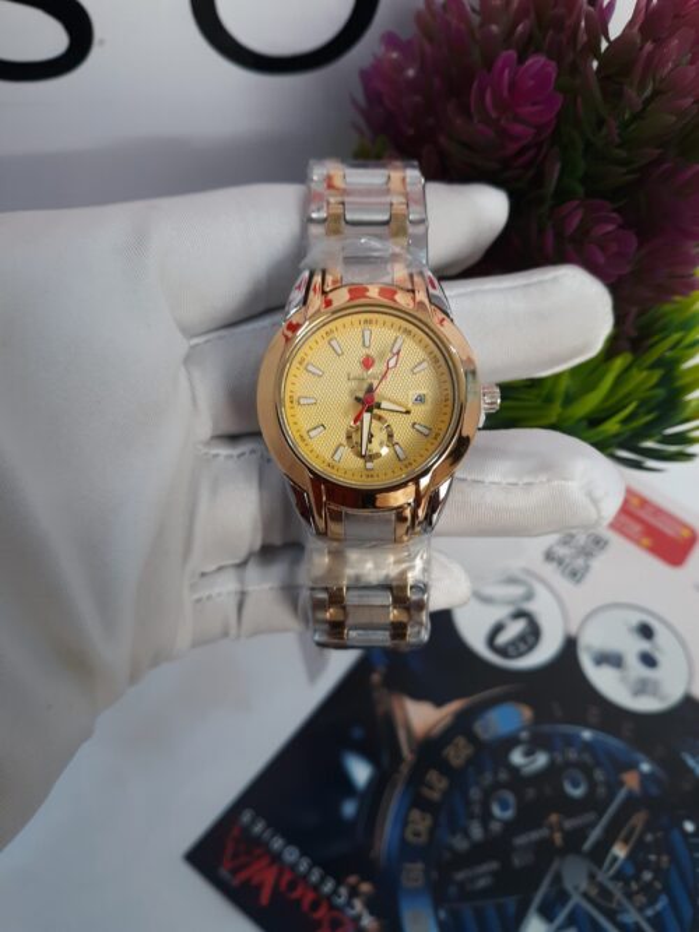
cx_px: 350
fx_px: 754
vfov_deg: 63.5
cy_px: 466
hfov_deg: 49.7
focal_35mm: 28
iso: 64
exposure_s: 1/40
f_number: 1.7
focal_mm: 3.7
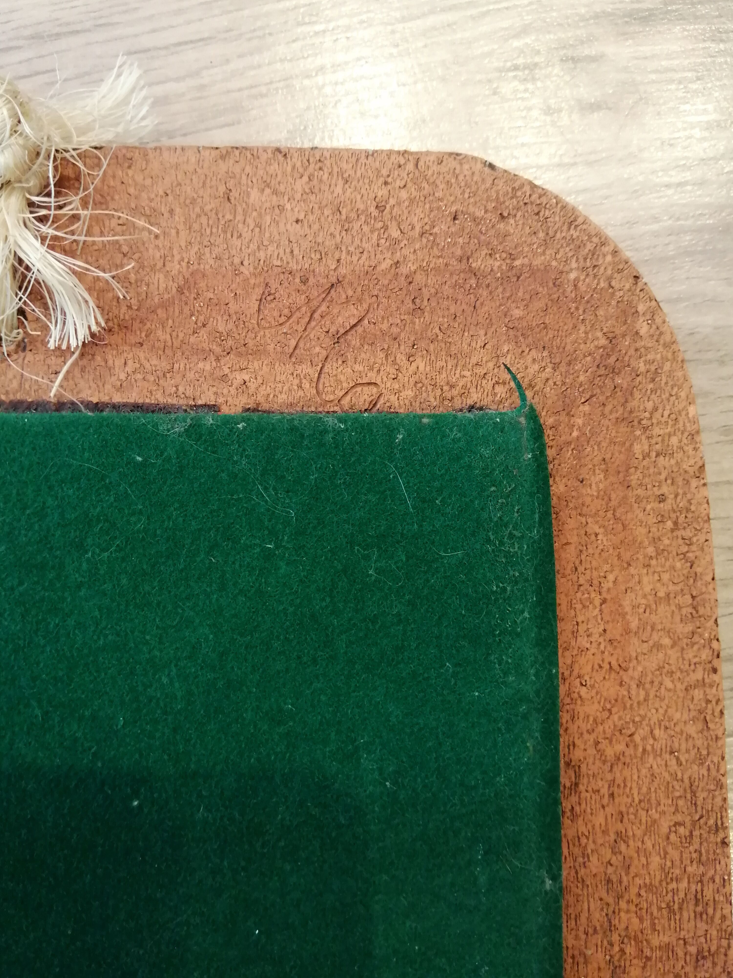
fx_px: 762
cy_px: 470
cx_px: 354
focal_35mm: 27
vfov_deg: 65.3
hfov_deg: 51.3
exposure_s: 1/33.3
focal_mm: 3.46
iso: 320
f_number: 1.8
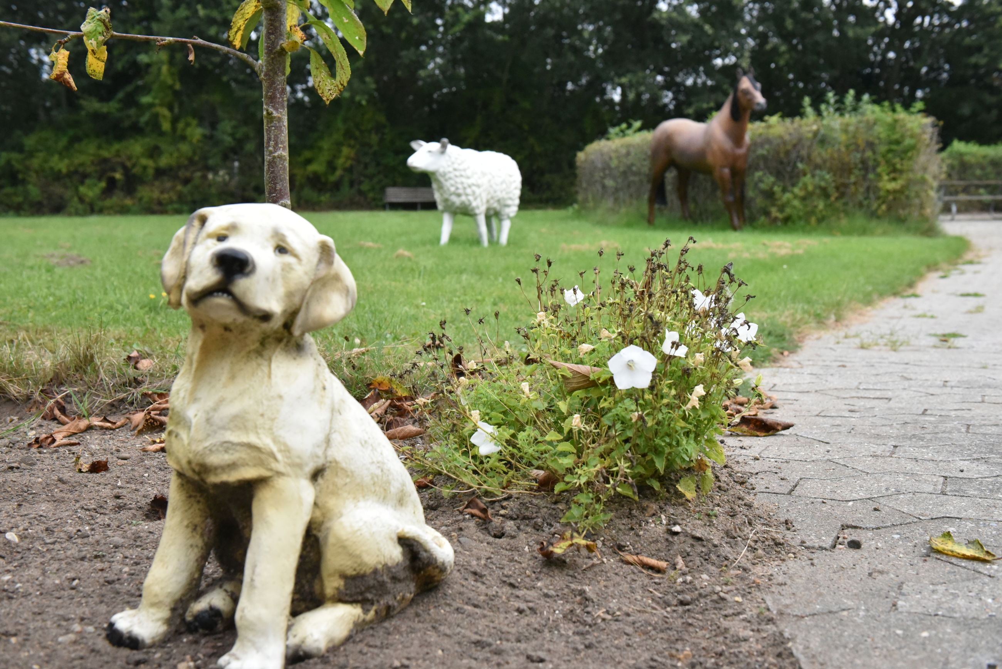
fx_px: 1058
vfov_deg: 35.1
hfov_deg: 50.7
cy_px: 334
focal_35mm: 38
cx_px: 501
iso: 8000
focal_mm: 38
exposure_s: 1/4000
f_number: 6.3
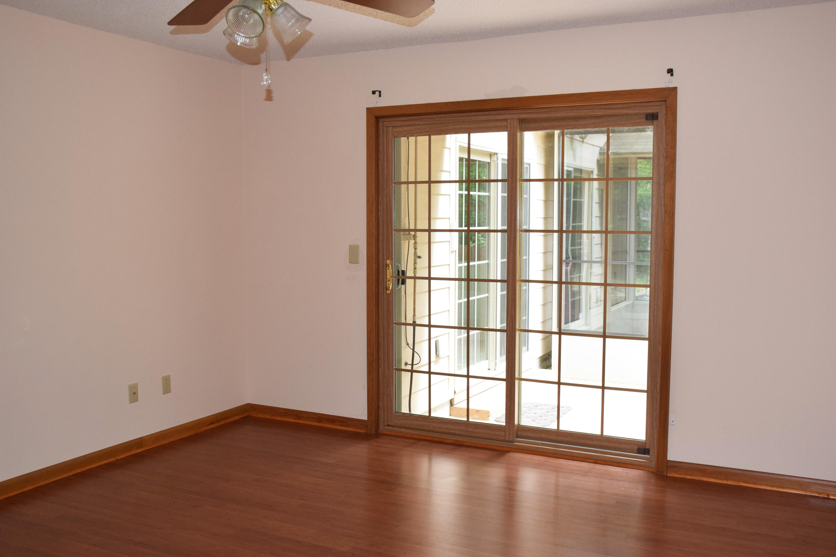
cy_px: 281
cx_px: 442
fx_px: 813
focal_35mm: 35
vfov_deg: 37.9
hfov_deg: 54.4
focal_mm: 22
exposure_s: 1/125
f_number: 5.6
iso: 720
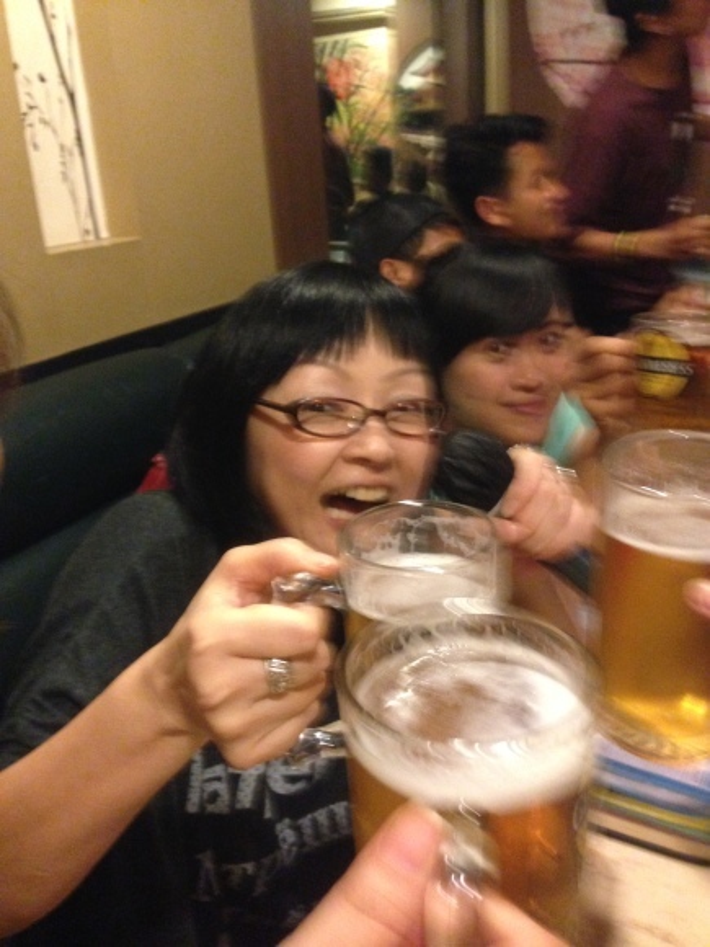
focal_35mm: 33
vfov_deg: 55.4
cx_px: 355
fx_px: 902
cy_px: 474
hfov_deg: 42.9
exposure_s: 1/15
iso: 640
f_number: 2.4
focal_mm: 4.12
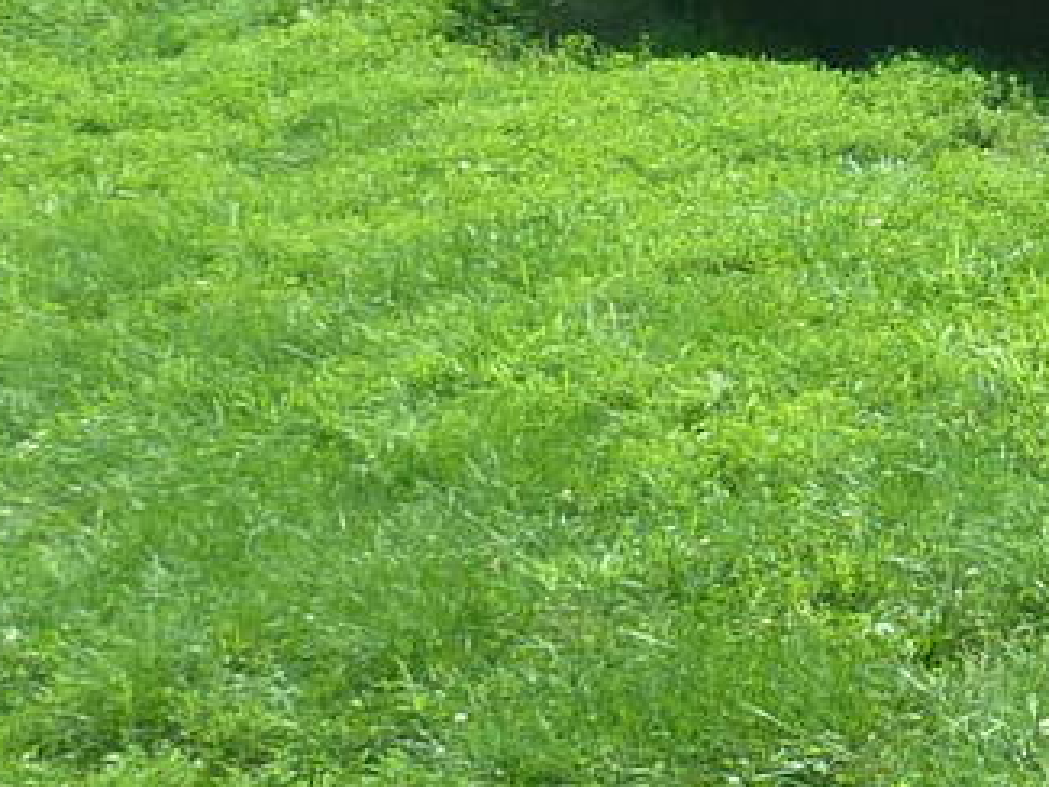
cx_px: 2069
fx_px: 5517
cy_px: -213
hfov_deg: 10.1
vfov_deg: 8.1
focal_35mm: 182
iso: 160
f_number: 3.6
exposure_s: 1/500
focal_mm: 6.1
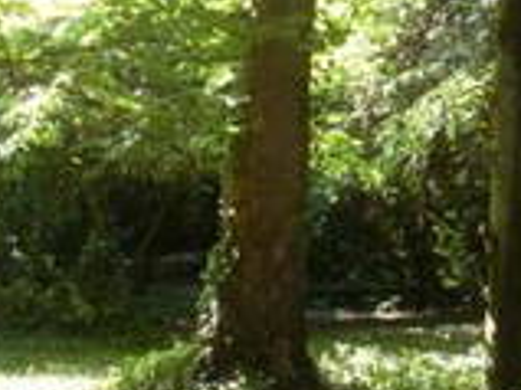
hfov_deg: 22.0
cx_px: 514
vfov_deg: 17.1
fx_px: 1293
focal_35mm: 86
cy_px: 118
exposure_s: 1/45
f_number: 3
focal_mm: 6.3
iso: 100
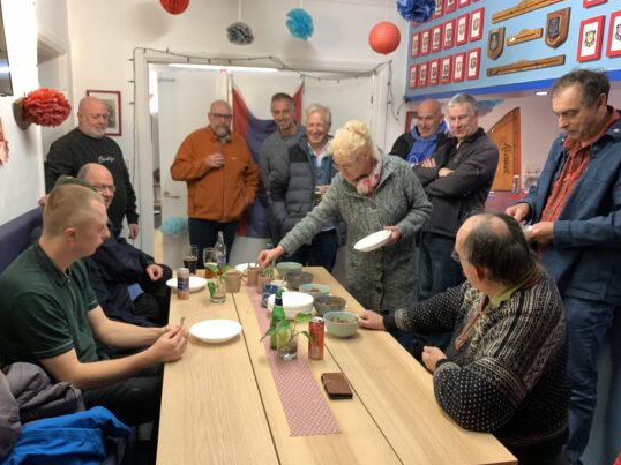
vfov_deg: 48.2
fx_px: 520
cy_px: 245
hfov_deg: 61.7
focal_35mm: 29
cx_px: 298
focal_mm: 4.25
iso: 200
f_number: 1.8
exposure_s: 1/50
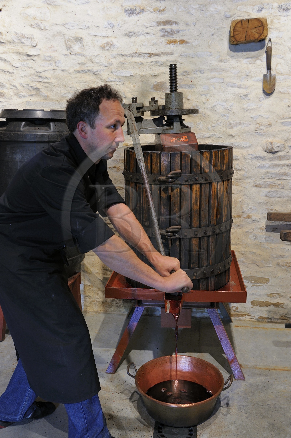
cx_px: 146
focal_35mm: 36
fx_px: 437
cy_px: 219
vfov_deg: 53.2
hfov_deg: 36.8
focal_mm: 36
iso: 800
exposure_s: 1/4
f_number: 5.6
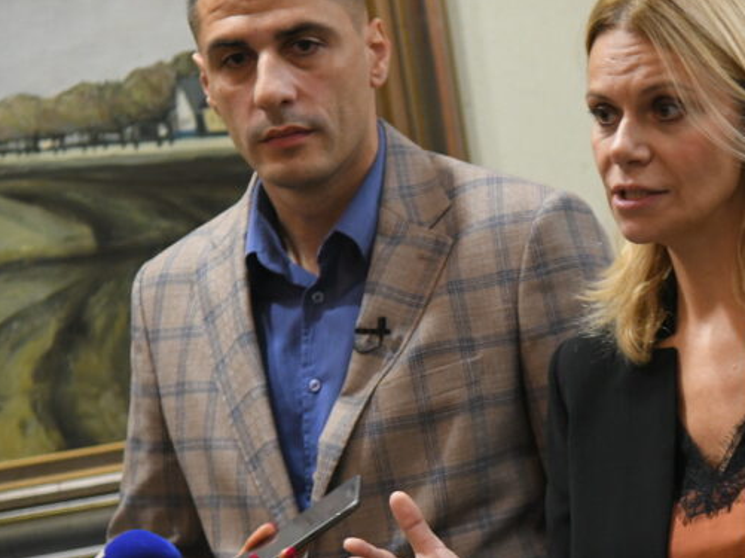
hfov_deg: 10.9
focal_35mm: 181
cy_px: 301
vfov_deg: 8.2
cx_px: 662
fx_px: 3893
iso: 3200
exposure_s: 1/160
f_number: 4
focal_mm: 92
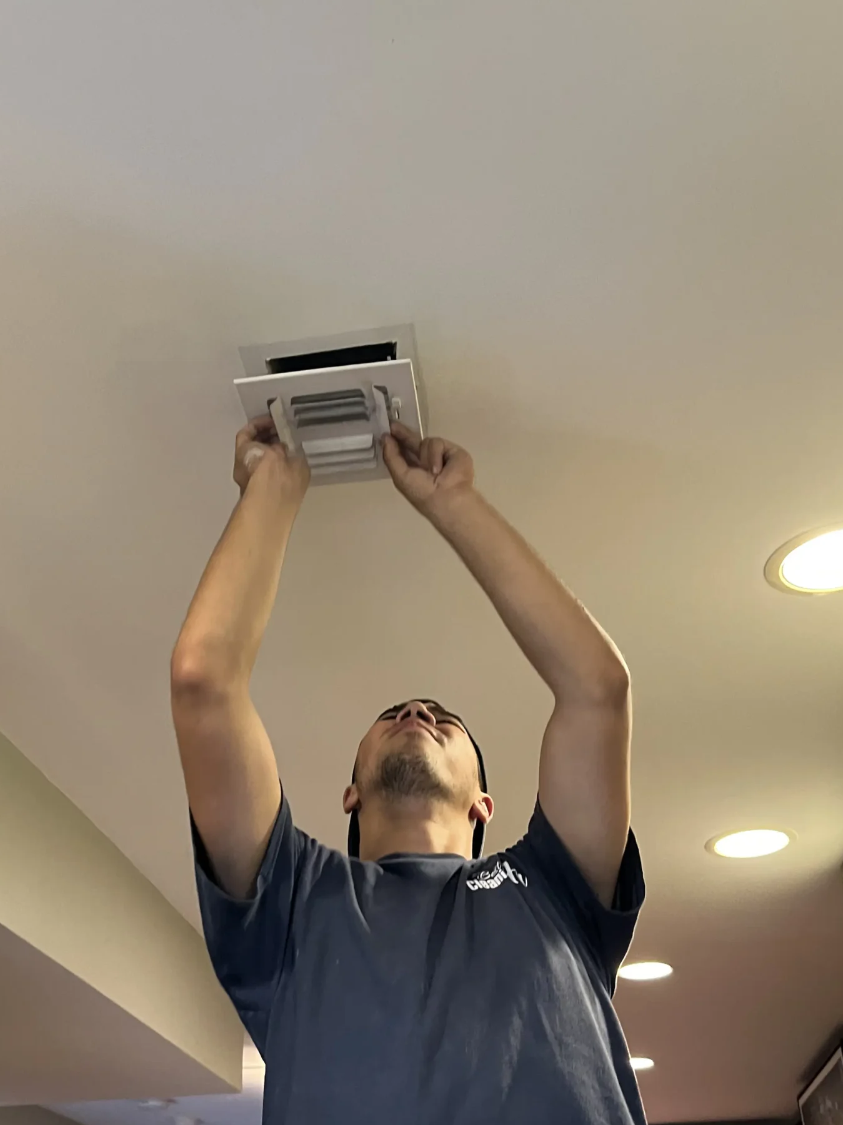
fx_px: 1202
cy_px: 675
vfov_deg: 49.8
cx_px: 332
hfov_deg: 38.5
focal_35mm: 37
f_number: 1.5
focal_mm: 5.7
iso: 320
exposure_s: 1/60
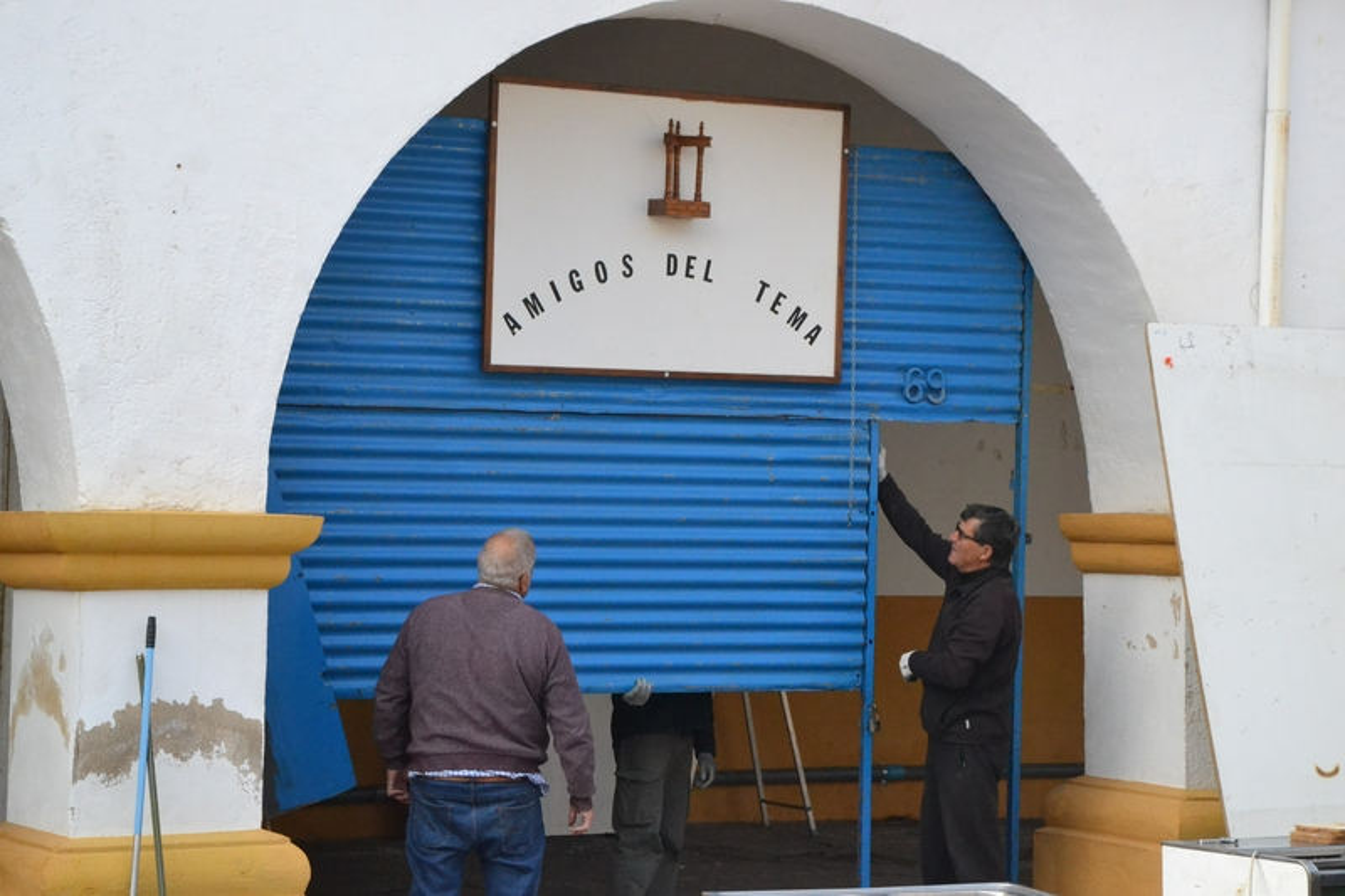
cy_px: 448
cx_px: 672
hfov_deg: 23.4
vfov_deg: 15.7
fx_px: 3250
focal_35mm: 87
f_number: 10
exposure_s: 1/1600
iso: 3200
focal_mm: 58
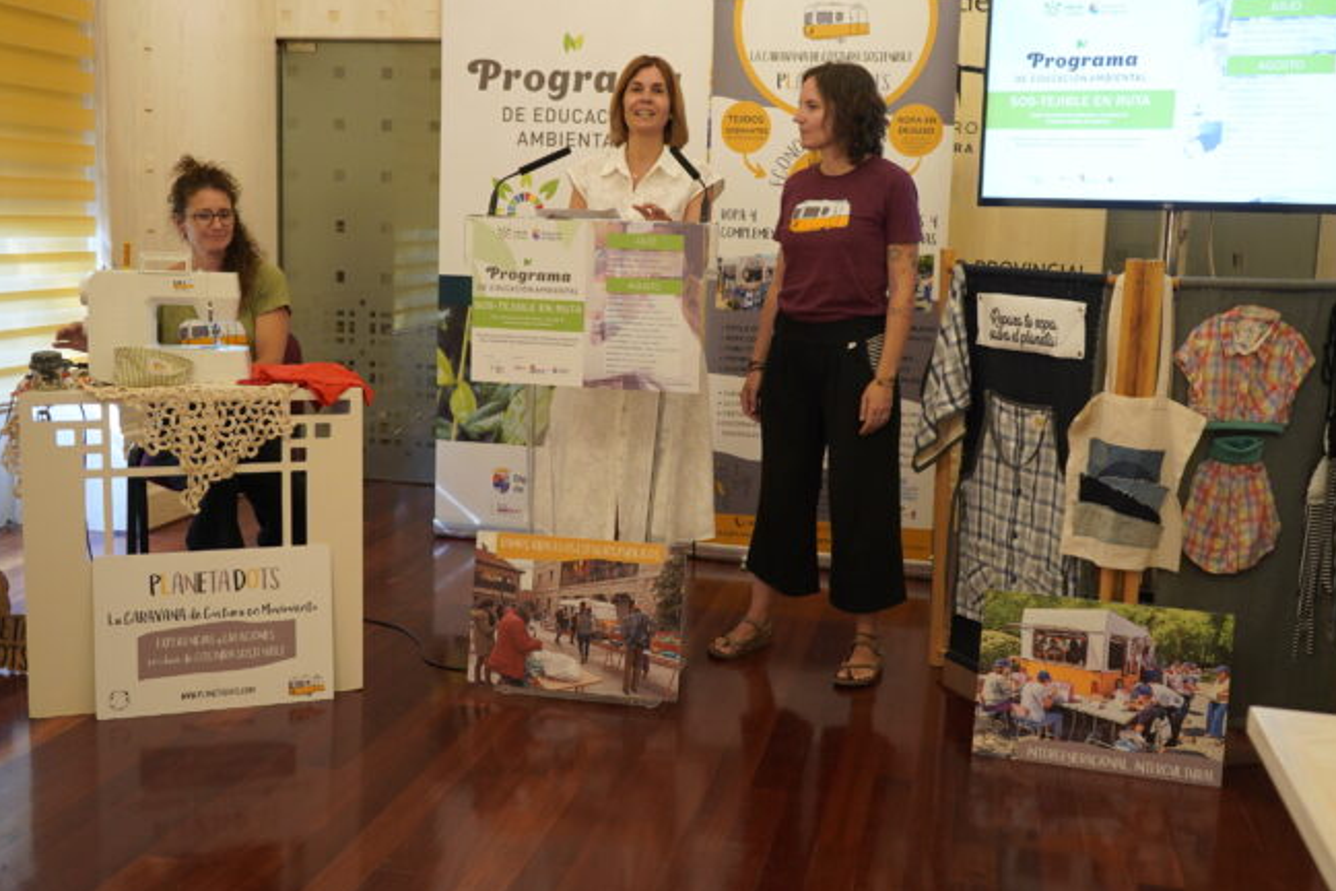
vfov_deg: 35.9
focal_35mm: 37
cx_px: 670
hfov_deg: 51.9
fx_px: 1373
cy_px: 409
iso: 2000
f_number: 4
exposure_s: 1/200
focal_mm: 32
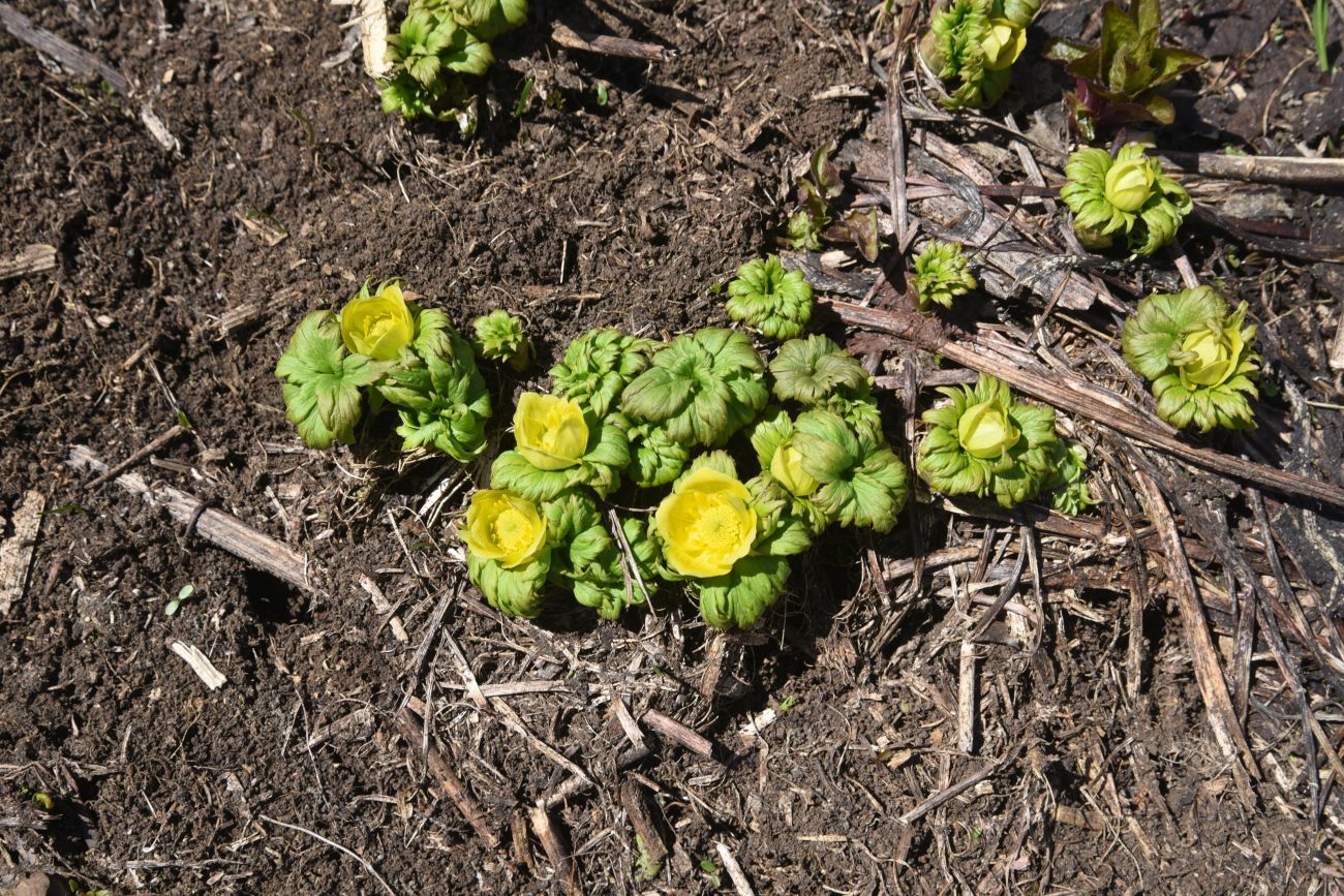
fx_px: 2053
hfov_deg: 36.2
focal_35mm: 55
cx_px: 672
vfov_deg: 24.6
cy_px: 448
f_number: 13
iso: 125
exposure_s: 1/125
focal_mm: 55
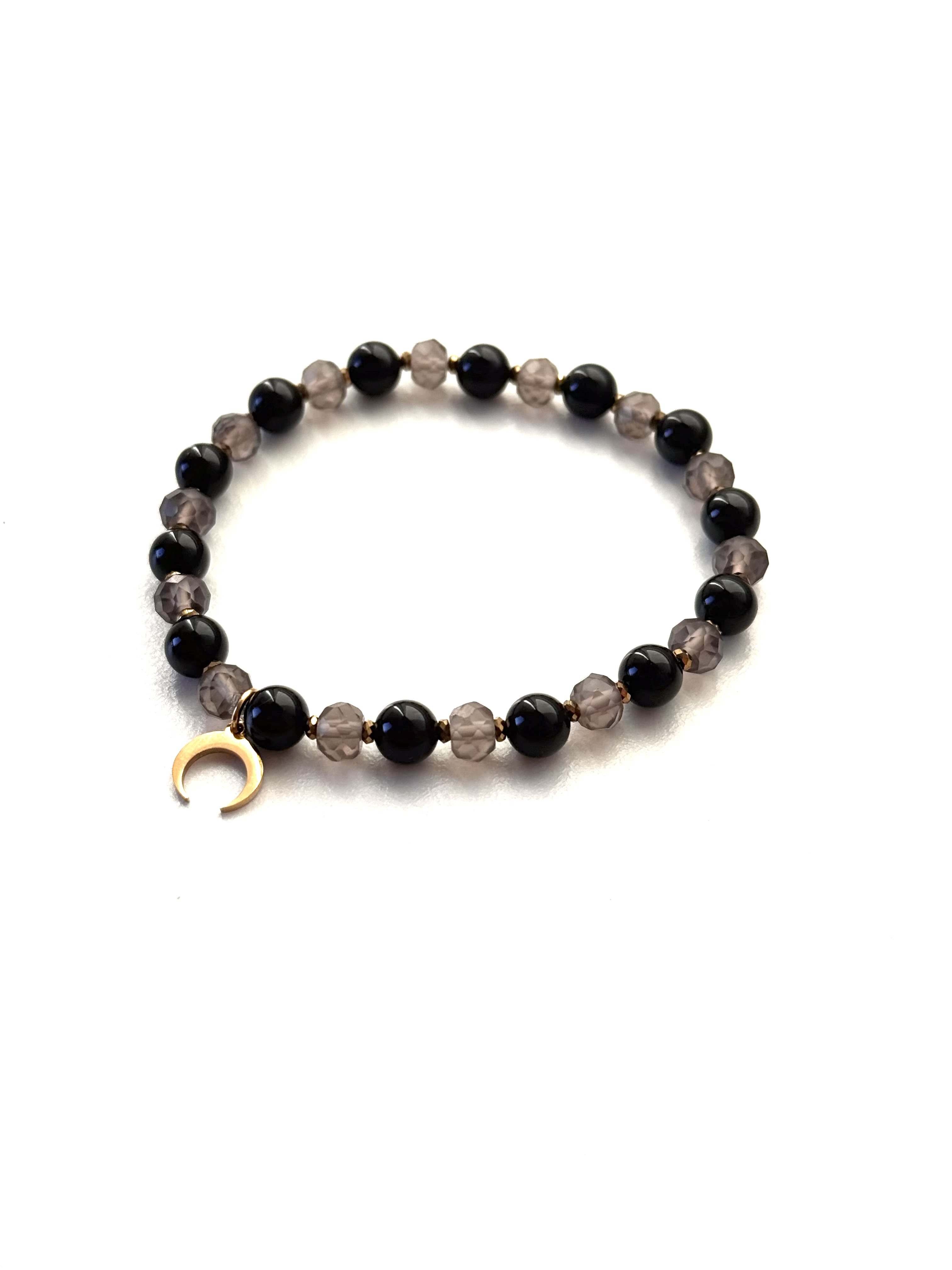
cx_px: 476
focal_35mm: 48
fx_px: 1760
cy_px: 635
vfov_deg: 39.7
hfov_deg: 30.3
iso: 64
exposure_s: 1/747
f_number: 1.78
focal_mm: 6.76
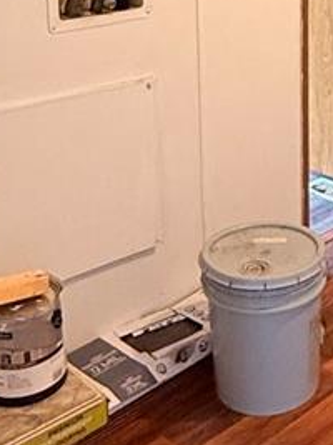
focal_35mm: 63
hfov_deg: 22.1
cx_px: 356
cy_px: 42
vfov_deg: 29.4
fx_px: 809
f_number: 2.2
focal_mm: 2.22
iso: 500
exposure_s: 1/60
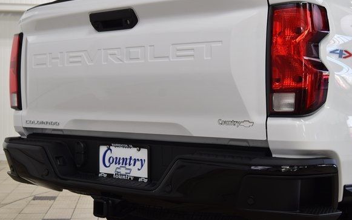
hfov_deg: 32.0
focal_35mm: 64
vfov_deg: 20.3
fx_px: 614
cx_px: 174
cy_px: 109
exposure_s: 1/20
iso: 400
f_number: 6.3
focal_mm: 38
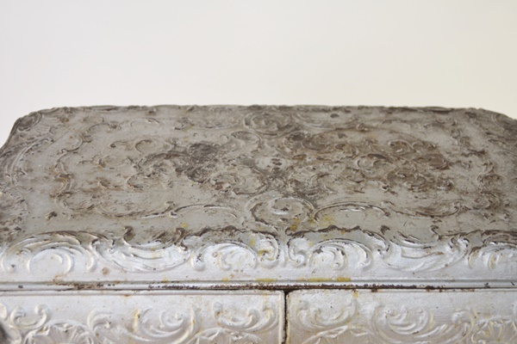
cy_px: 172
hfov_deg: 41.1
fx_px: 689
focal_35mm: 48
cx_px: 258
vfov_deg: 28.1
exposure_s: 1/100
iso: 400
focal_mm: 32
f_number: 4.8
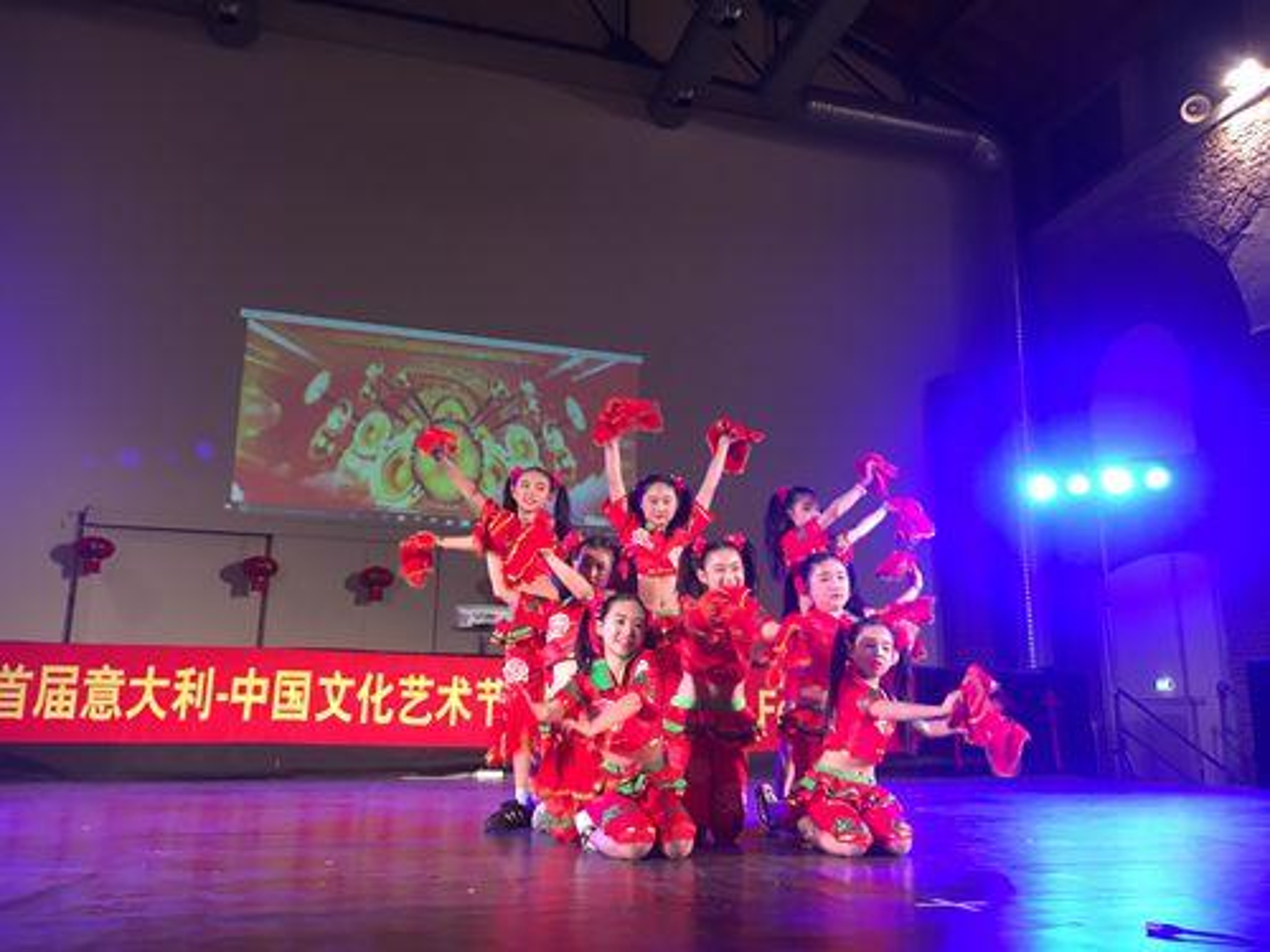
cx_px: 635
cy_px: 476
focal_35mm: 29
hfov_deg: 61.7
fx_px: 1064
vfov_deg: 48.2
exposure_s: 1/33
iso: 80
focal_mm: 4.15
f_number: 2.2
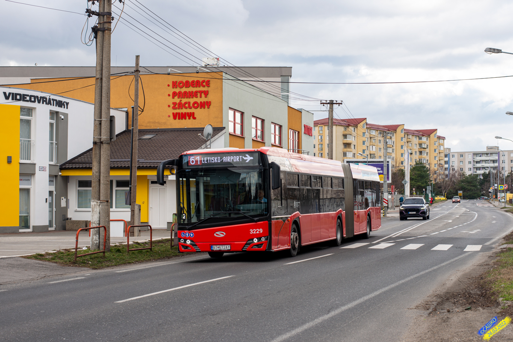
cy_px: 171
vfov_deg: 27.0
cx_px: 256
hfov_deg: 39.6
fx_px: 713
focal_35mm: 50
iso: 200
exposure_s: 1/250
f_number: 5
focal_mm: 50
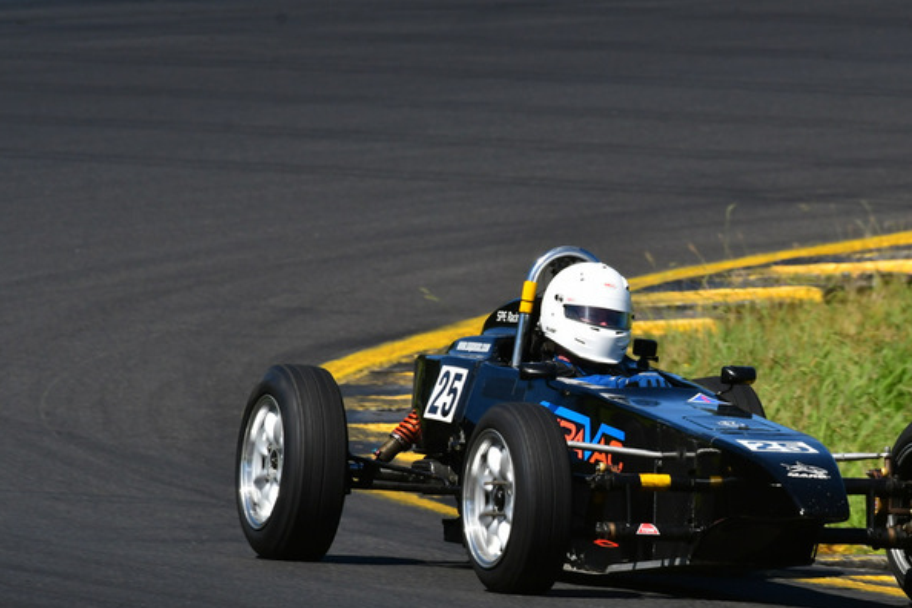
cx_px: 608
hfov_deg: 2.4
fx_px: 21506
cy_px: 349
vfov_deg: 1.6
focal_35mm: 849
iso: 400
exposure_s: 1/640
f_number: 11
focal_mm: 420
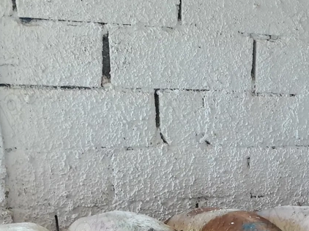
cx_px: 333
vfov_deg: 21.6
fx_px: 571
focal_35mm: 64
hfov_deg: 27.8
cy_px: 258
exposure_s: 1/25
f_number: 1.8
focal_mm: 4
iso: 500
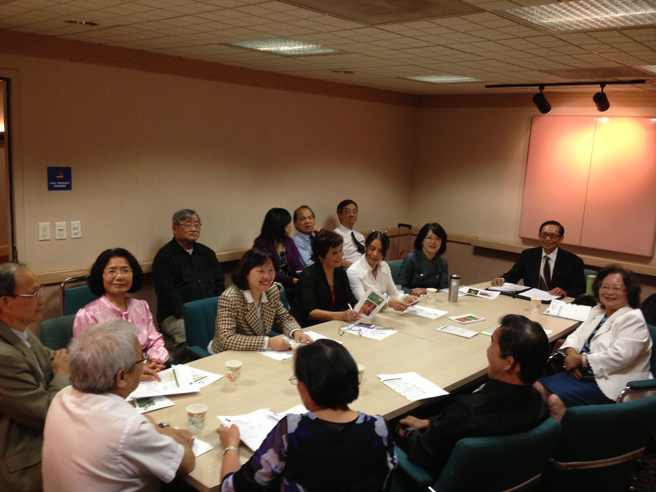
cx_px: 328
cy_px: 246
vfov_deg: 42.9
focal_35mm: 33
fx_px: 625
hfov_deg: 55.4
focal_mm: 4.13
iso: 125
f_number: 2.4
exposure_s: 1/20
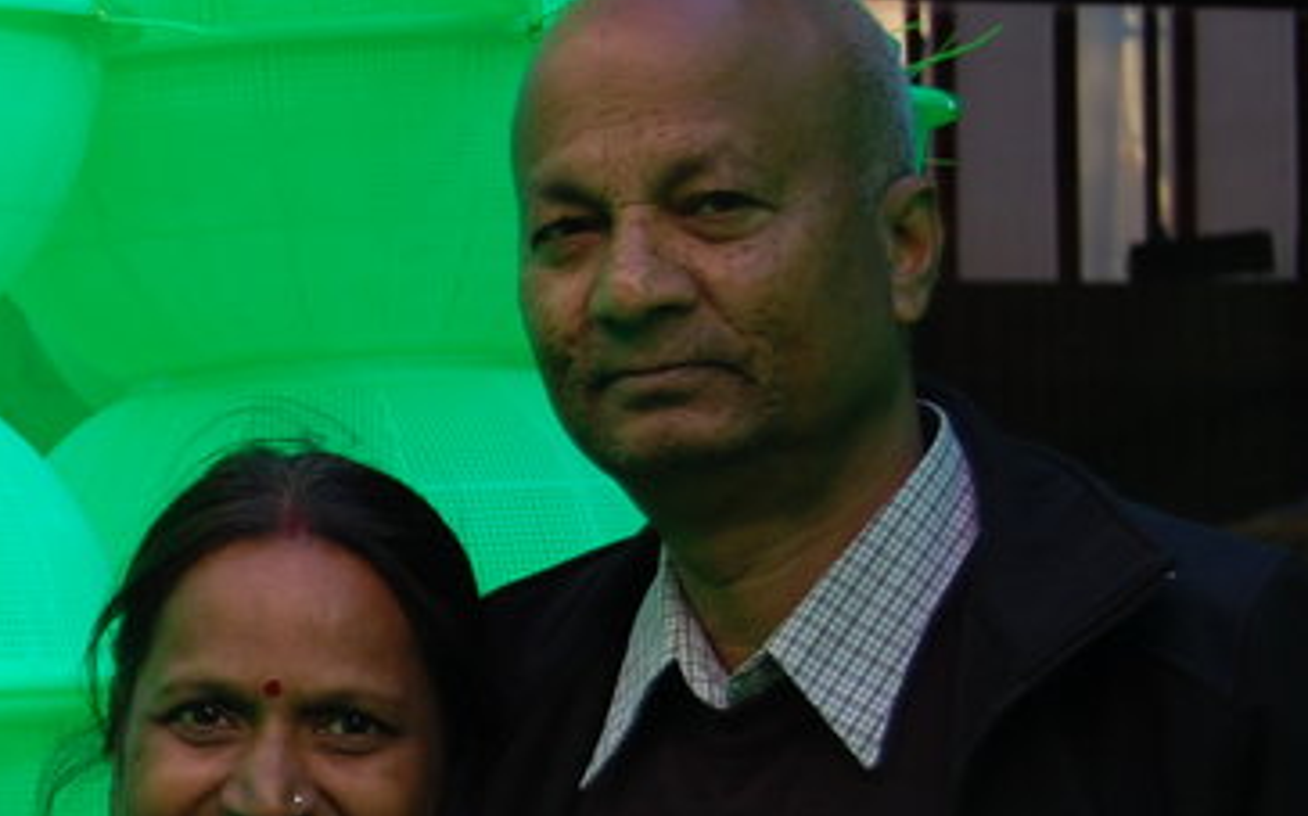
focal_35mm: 215
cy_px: 836
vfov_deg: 6.1
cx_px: -377
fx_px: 7659
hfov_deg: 9.6
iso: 200
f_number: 5.6
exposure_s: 1/125
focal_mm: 50
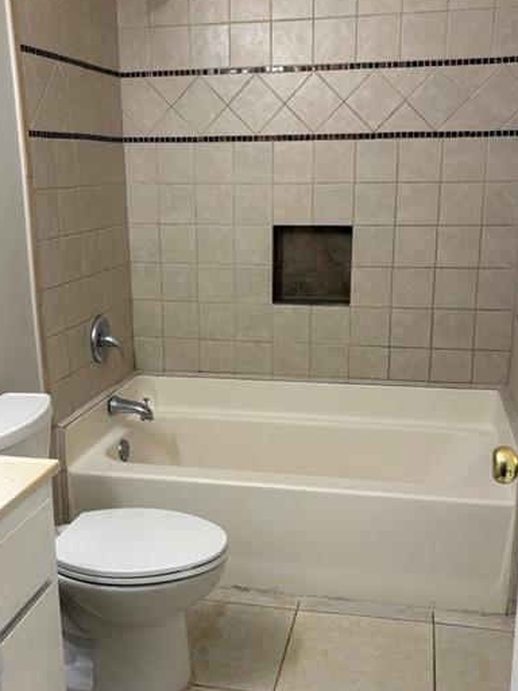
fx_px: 778
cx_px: 252
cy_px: 358
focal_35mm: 39
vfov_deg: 47.9
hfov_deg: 36.8
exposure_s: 1/60
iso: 100
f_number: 1.6
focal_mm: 5.96
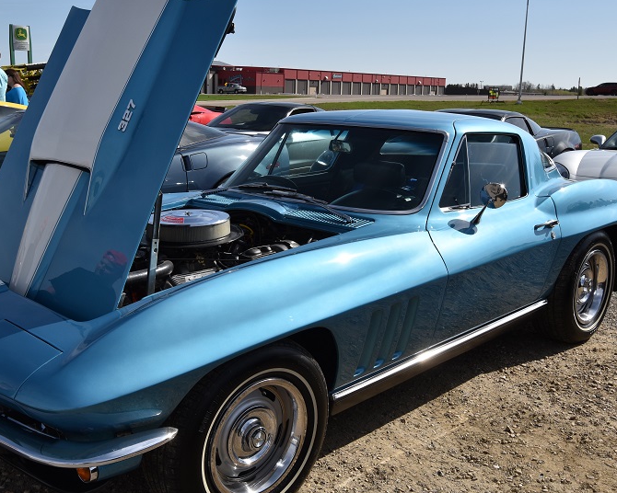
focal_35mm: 42
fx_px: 767
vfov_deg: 35.7
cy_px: 258
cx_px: 273
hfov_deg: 43.7
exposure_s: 1/800
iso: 200
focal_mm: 20
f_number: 8
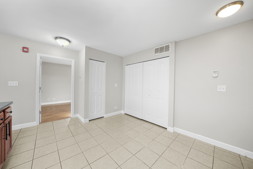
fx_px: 84
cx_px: 126
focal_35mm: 12
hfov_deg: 112.6
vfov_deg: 90.1
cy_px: 84
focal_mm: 12
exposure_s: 1/3
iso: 1000
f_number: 11
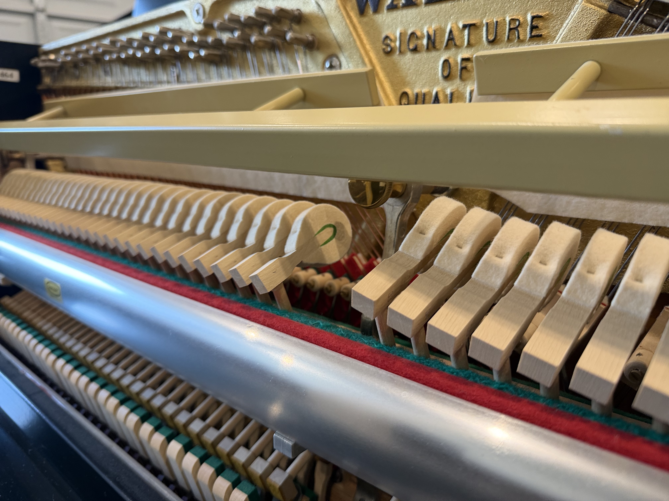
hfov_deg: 71.6
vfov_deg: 56.8
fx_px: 464
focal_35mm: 24
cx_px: 334
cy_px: 250
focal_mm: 6.76
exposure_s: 1/60
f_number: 1.78
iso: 320
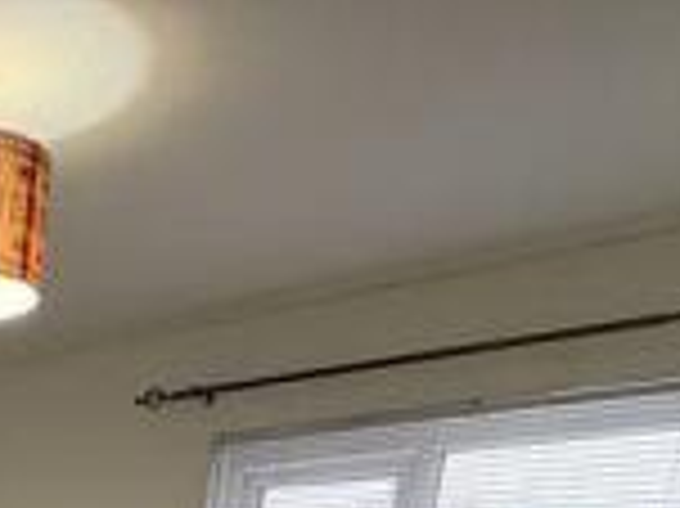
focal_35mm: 54
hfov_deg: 30.3
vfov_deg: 18.8
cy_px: 978
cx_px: -137
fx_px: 1060
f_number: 2.2
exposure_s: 1/50
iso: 250
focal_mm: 2.22
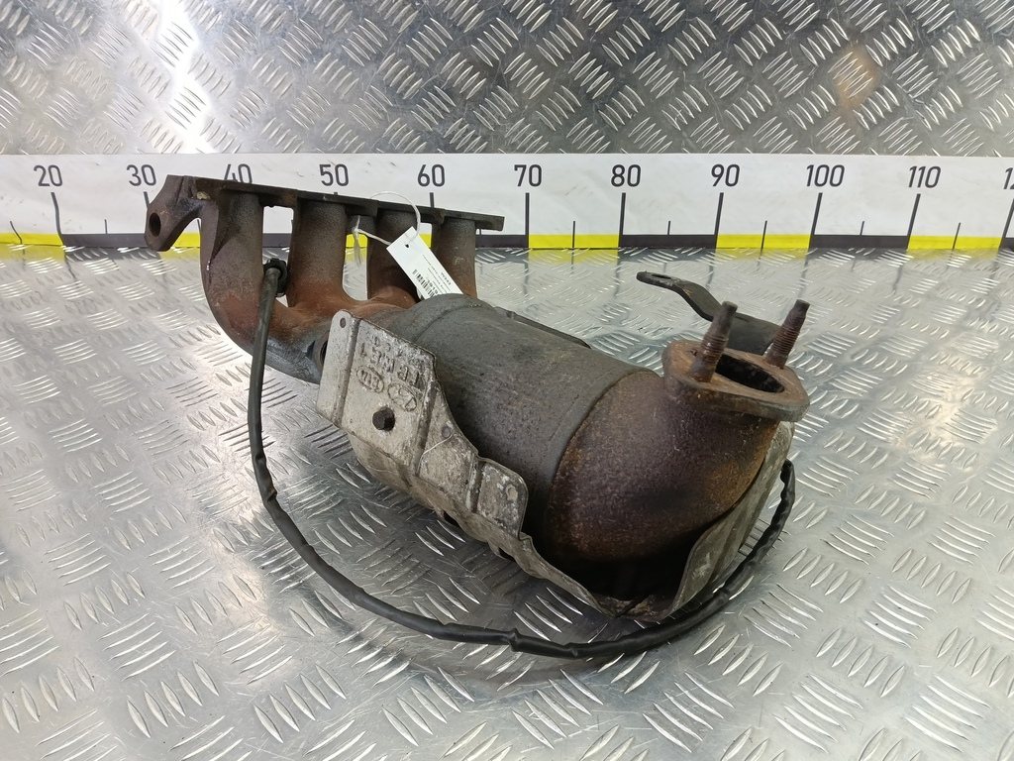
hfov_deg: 73.9
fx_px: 674
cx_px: 507
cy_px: 380
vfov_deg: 58.9
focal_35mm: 23
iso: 189
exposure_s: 1/50
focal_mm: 4.11
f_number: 1.6
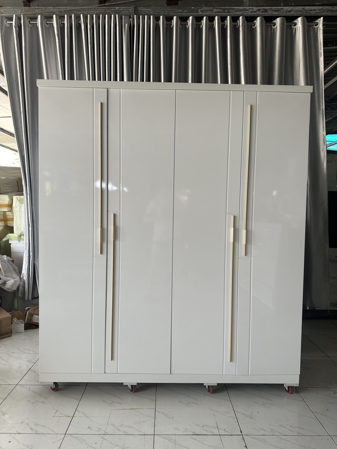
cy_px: 224
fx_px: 312
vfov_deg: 71.6
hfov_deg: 56.8
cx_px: 168
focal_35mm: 24
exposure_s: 1/161
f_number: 1.78
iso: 64
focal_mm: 6.86
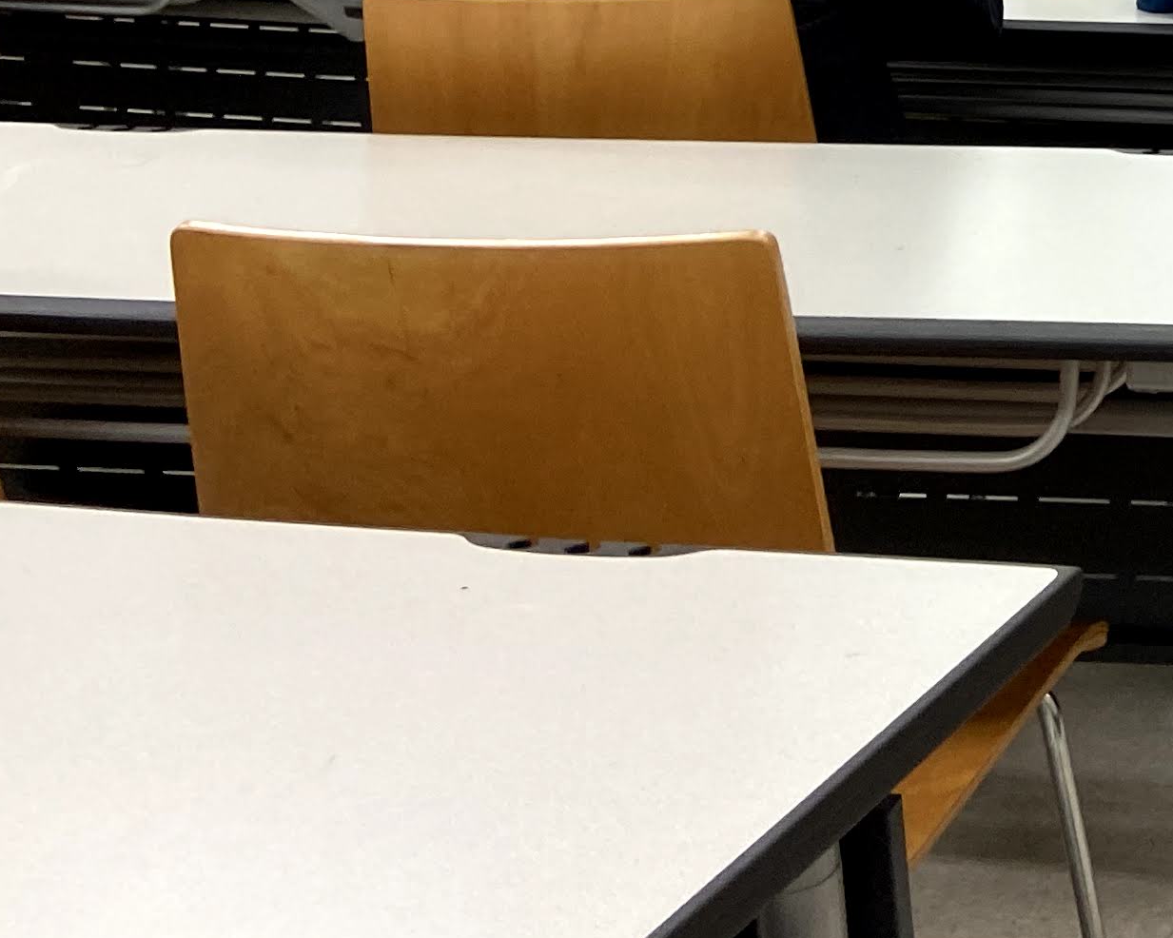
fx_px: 2881
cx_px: 1697
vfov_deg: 17.2
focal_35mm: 83
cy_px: -351
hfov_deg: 20.2
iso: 80
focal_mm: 4.25
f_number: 1.8
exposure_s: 1/60
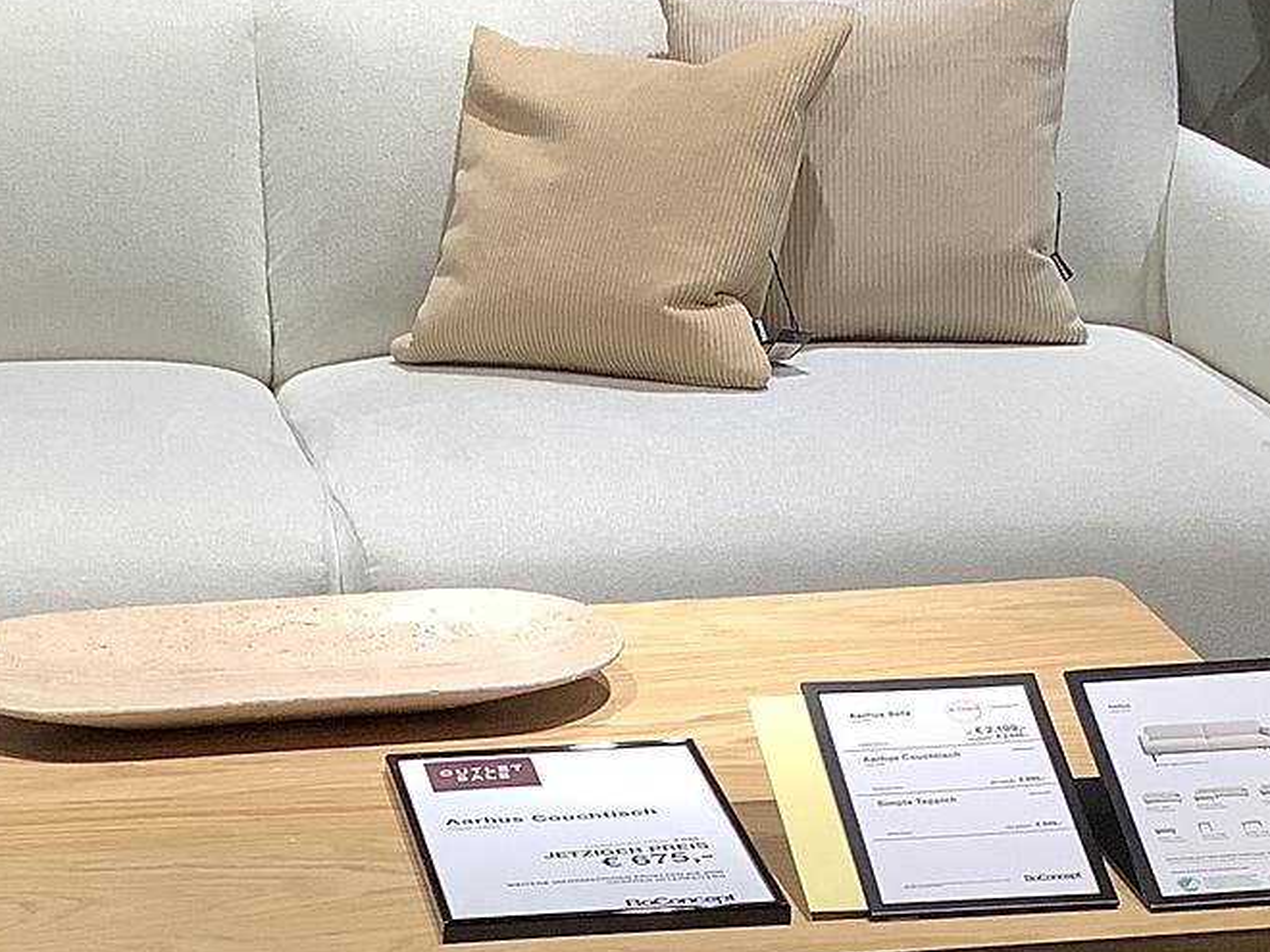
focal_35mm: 94
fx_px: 3449
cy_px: 1079
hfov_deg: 20.8
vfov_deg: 15.3
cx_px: 423
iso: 64
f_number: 2.4
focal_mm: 3.3
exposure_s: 1/60
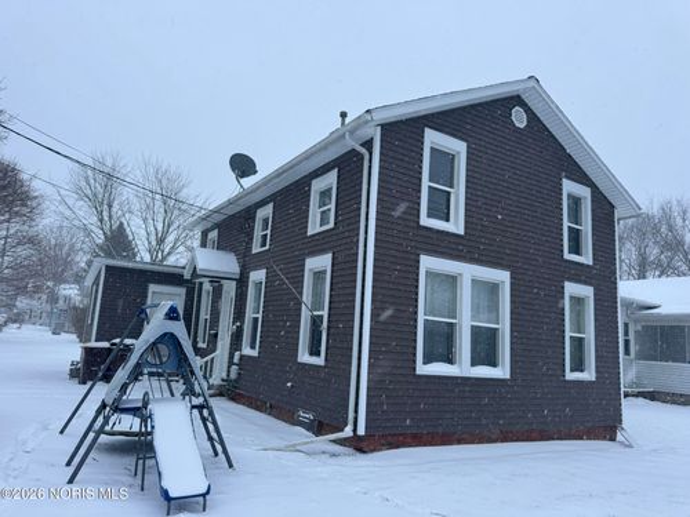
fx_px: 478
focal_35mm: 24
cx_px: 345
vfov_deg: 56.8
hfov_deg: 71.6
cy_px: 258
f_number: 1.78
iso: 100
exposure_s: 1/121
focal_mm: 6.76
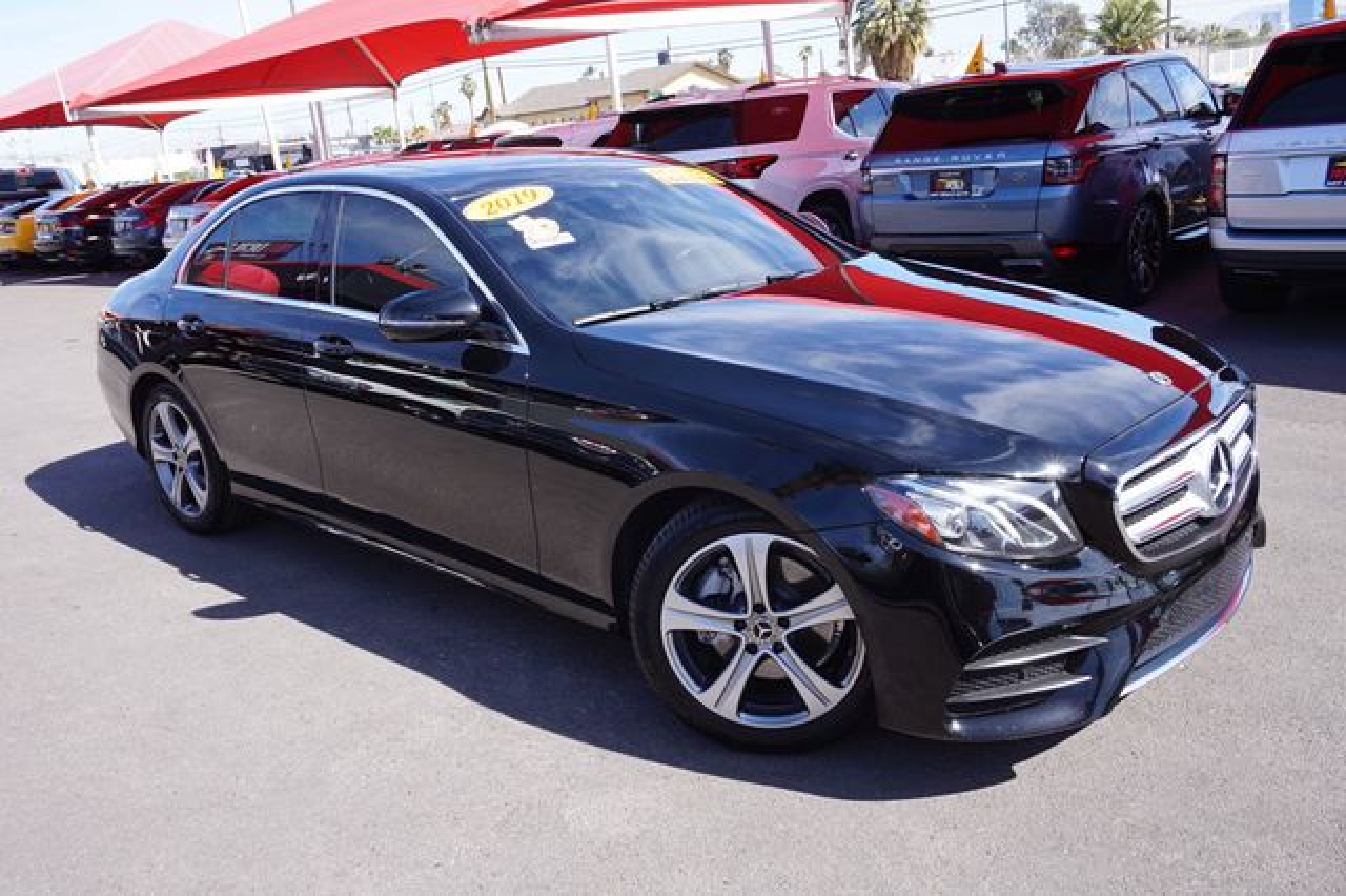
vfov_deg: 43.6
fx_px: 1121
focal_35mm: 30
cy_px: 448
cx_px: 673
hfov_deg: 62.0
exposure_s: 1/80
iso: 100
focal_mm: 20
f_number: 9
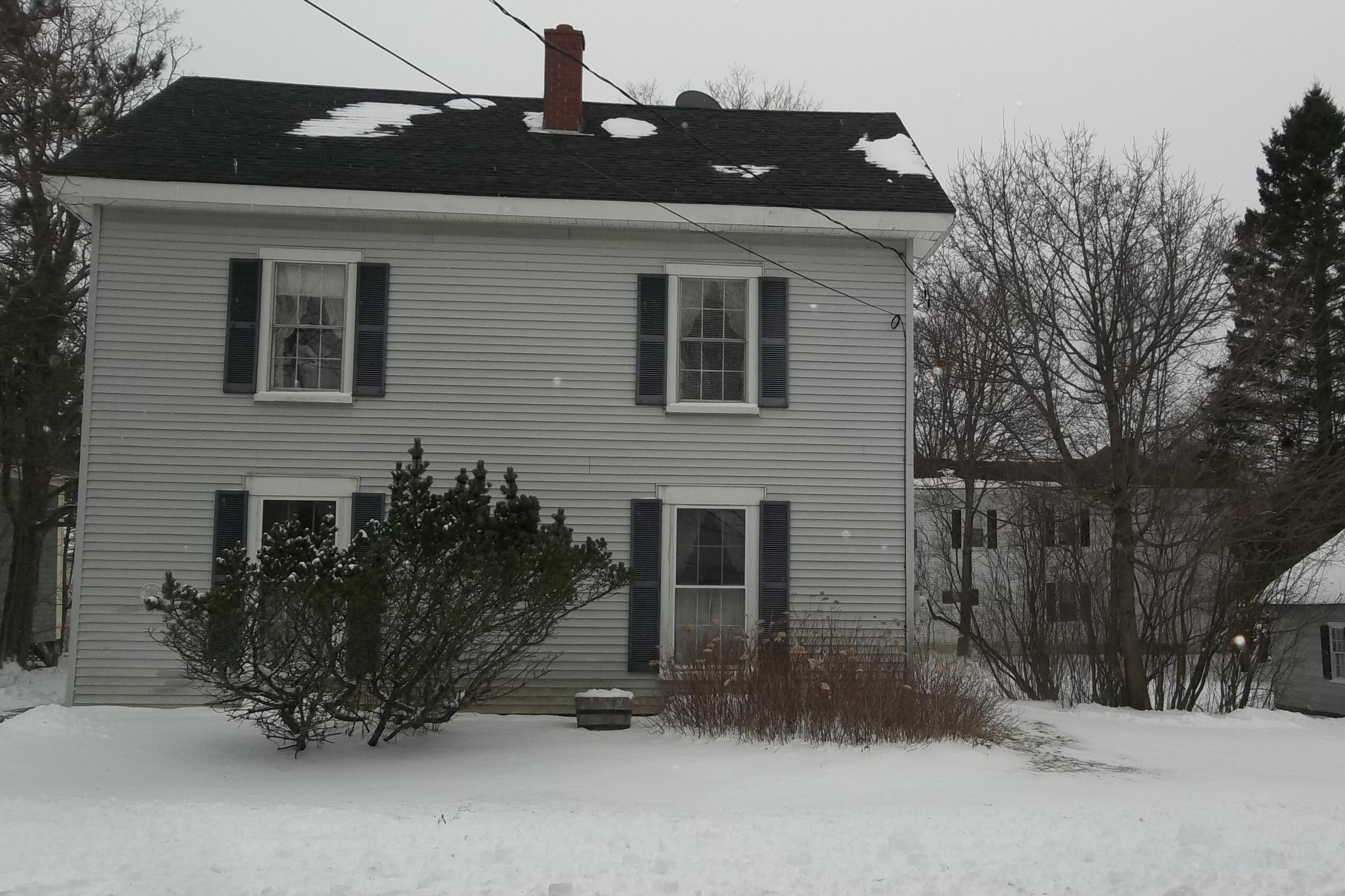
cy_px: 511
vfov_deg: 39.9
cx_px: 783
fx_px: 1233
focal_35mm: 33
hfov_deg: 56.9
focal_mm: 4.9
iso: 80
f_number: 3.5
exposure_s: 1/250
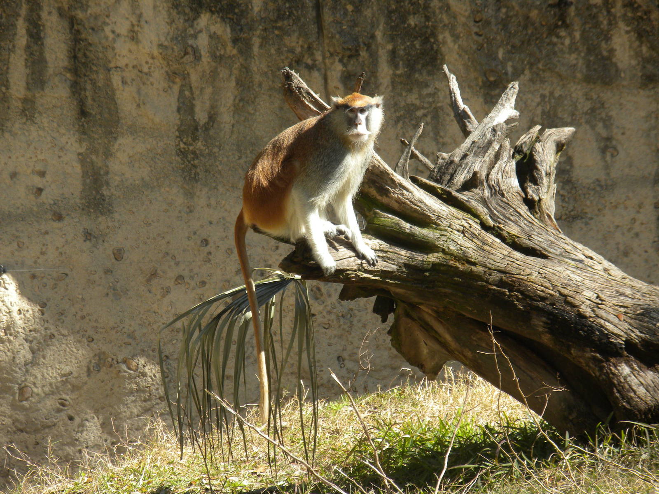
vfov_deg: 6.2
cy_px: 247
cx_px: 330
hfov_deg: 8.3
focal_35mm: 238
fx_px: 4531
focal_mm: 42.1
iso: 82
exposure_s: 1/212
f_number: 5.2
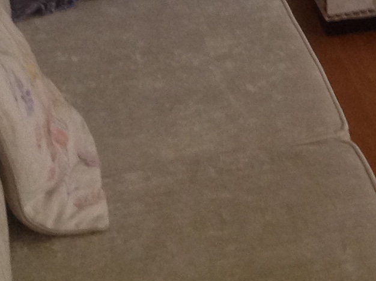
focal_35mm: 145
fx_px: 1572
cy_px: -255
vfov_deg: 9.6
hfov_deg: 13.3
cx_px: 442
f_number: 2.4
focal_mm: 4.28
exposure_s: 1/15
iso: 100
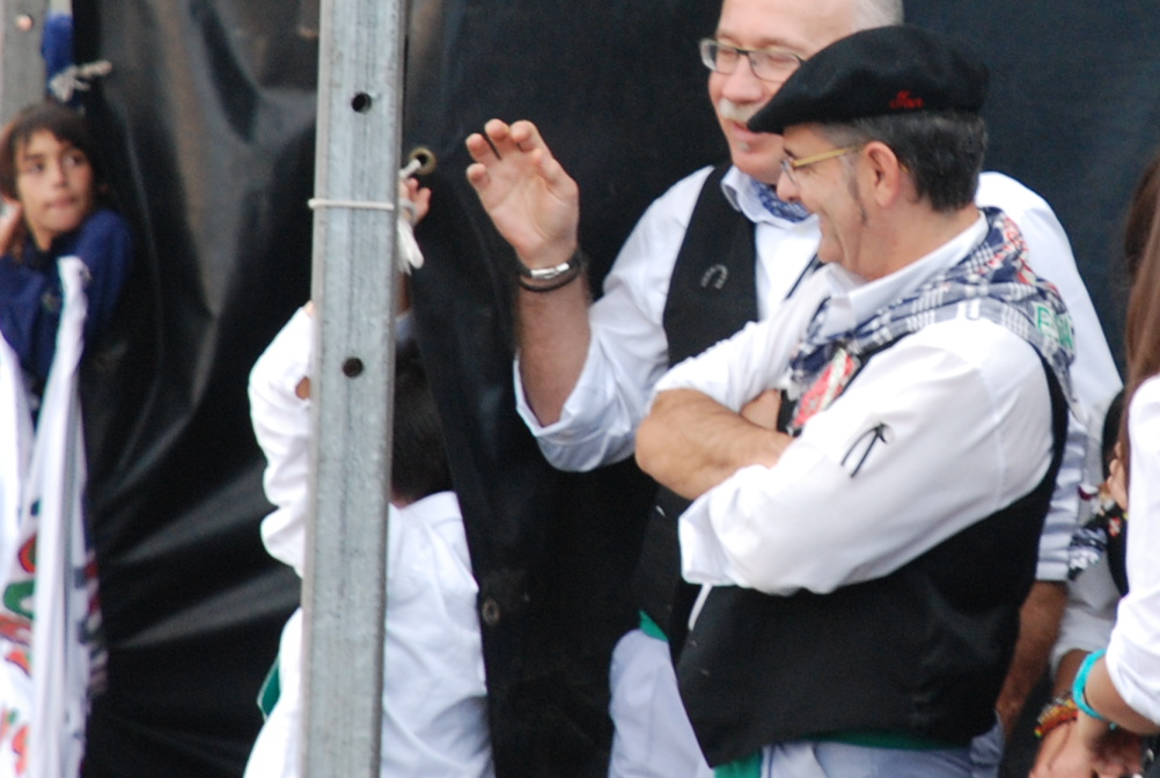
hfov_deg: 3.5
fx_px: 18898
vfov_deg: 2.4
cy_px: 170
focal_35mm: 585
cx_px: 844
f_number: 5.6
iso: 400
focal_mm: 135
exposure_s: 1/60
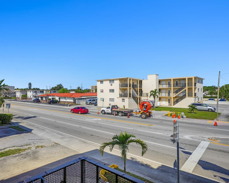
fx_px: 156
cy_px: 92
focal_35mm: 23
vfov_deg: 60.9
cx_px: 103
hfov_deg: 72.4
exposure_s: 1/3200
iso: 320
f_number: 8
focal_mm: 20
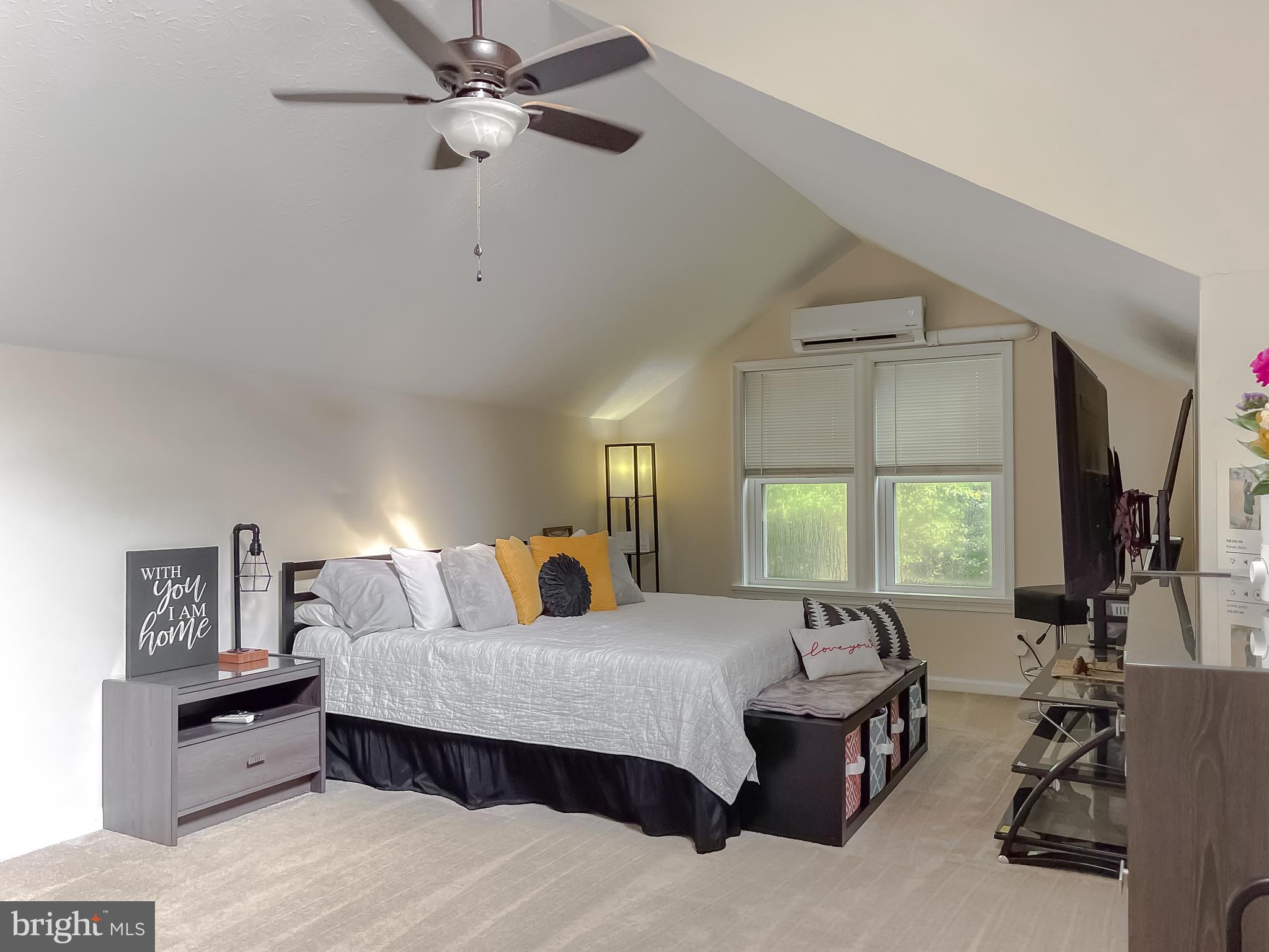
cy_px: 476
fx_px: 953
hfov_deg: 67.3
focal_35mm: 26
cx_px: 634
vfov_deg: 53.1
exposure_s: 1/115
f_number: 1.6
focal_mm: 5.1
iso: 125
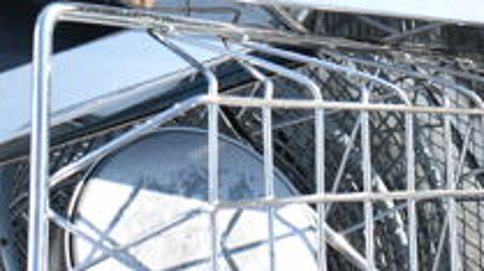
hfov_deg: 22.8
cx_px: 86
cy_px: -178
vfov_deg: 12.3
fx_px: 1179
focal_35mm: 92
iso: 100
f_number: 7.1
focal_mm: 20
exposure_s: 1/200
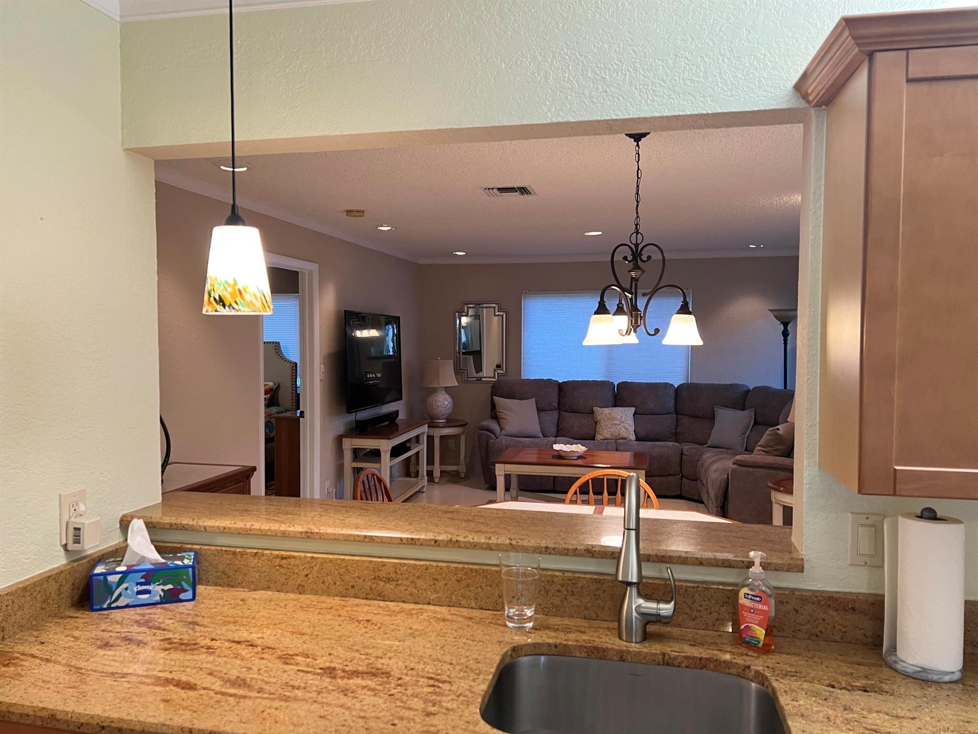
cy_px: 367
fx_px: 735
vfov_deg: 53.1
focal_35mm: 26
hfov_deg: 67.3
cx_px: 489
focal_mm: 5.7
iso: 160
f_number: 1.5
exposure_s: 1/60
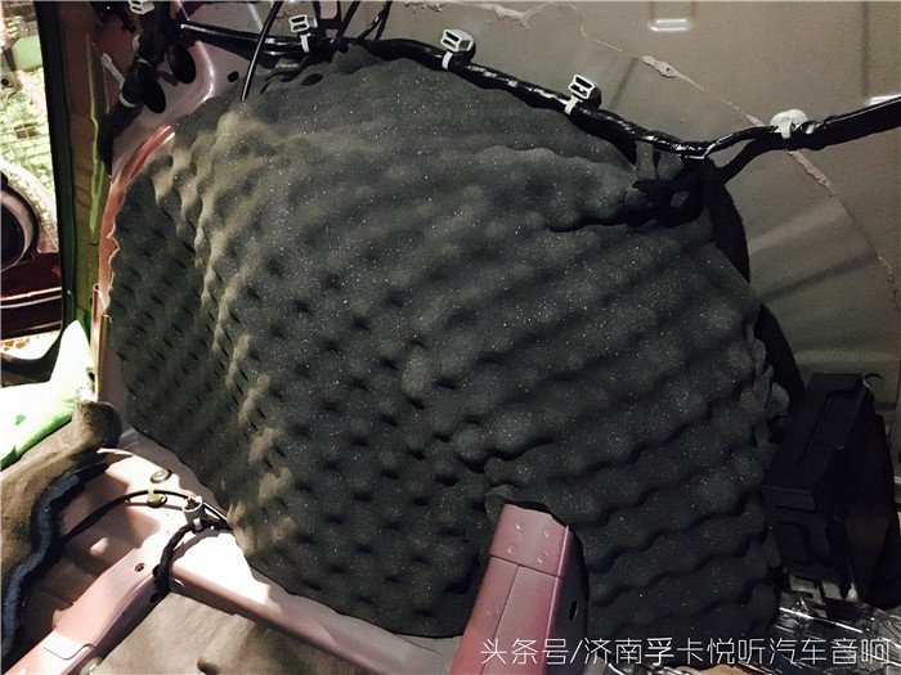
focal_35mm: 29
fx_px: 755
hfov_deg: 61.7
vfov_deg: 48.2
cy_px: 338
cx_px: 450
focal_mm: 4.15
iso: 1250
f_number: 2.2
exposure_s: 1/17
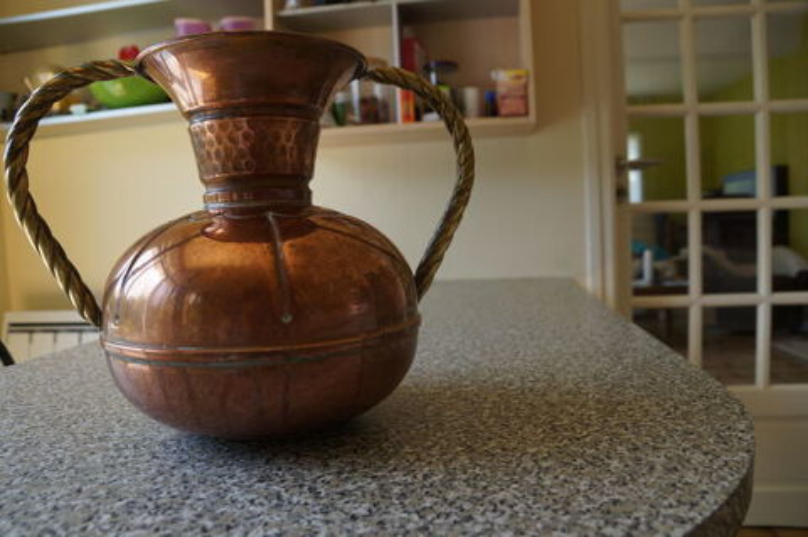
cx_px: 404
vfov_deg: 47.8
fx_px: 605
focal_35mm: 27
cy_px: 268
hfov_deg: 67.4
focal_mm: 18
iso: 100
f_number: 4.5
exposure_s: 1/80
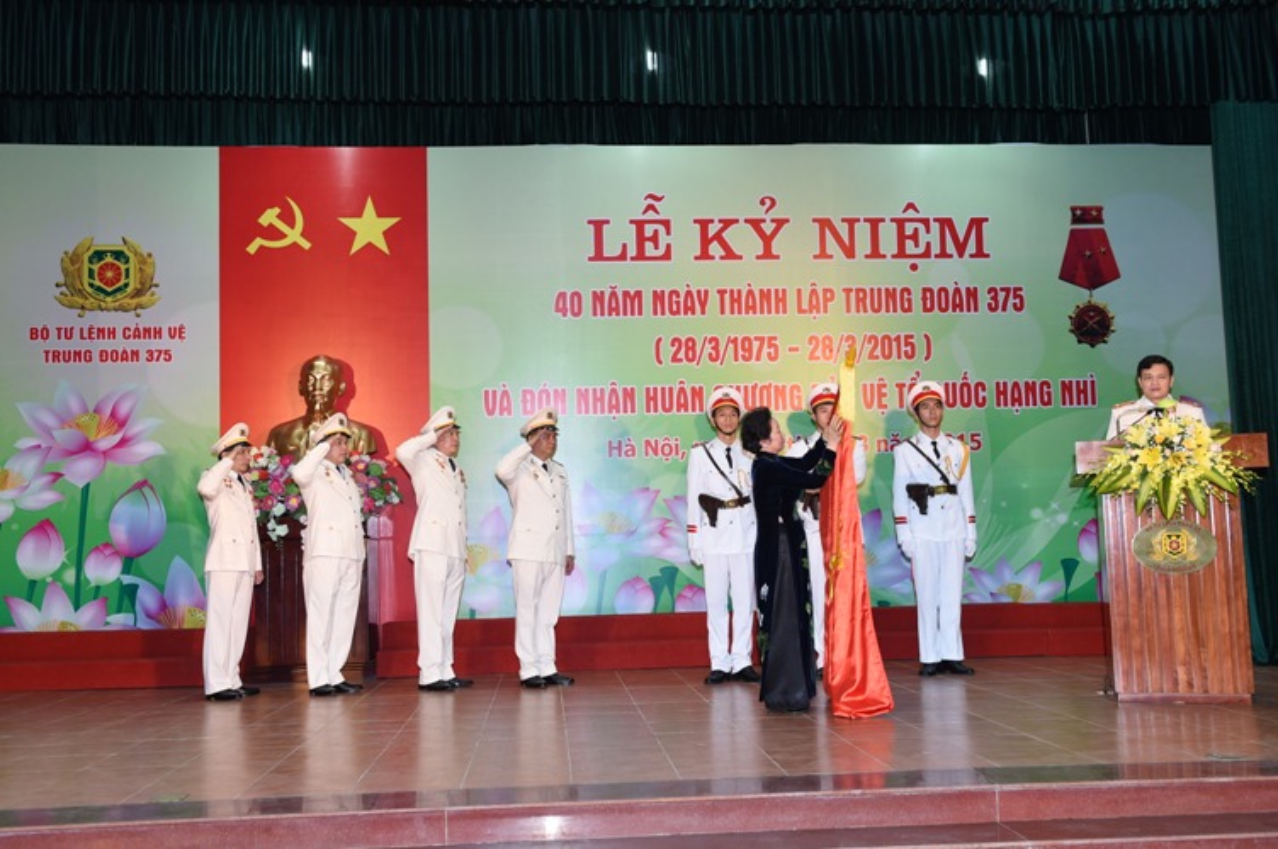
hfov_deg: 54.5
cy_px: 424
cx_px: 639
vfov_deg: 37.8
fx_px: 1241
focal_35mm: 35
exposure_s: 1/125
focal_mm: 35
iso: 1250
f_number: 5
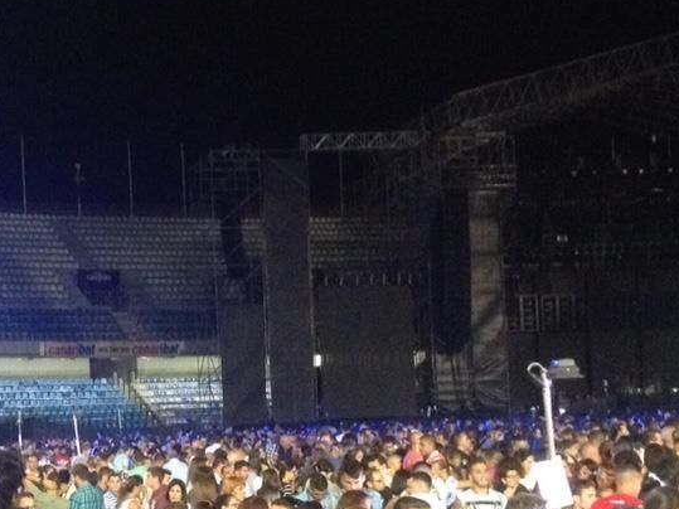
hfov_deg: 23.1
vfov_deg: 17.7
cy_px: 384
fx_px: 1628
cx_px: 97
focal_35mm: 83
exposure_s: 1/15
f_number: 2.4
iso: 640
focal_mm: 4.28
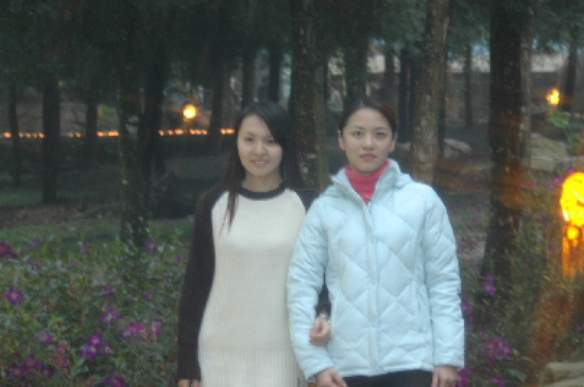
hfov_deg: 15.4
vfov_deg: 10.3
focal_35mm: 133
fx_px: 2154
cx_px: 356
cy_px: 190
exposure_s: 1/3
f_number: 4.8
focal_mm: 56
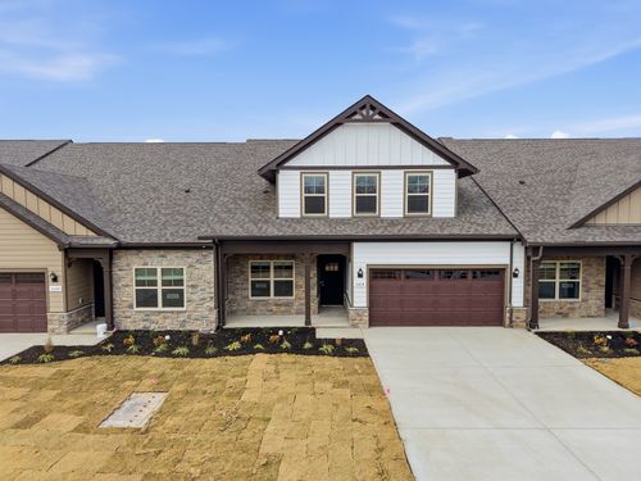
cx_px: 320
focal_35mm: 24
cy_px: 240
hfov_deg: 71.6
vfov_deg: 56.8
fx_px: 444
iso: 200
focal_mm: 8.7
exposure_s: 1/6400
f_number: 1.8
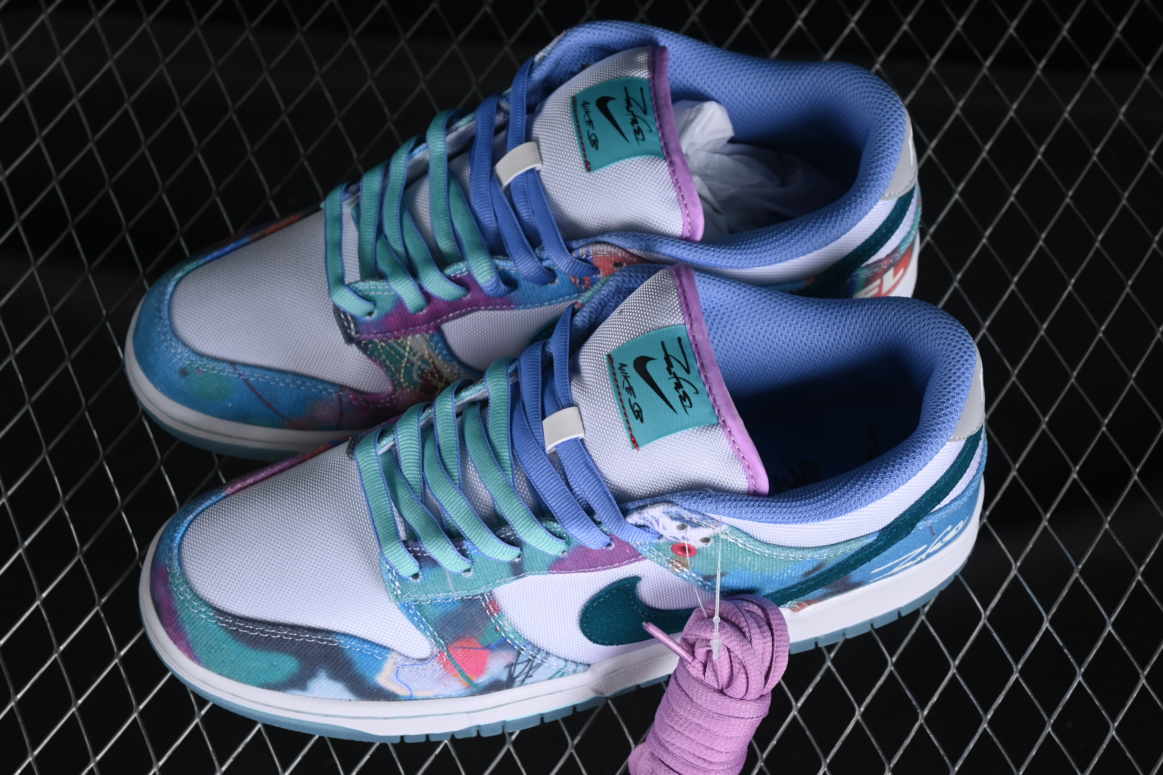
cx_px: 582
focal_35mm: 75
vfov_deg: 18.2
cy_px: 388
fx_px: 2423
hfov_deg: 27.0
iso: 160
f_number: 7.1
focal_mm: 50
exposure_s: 1/80
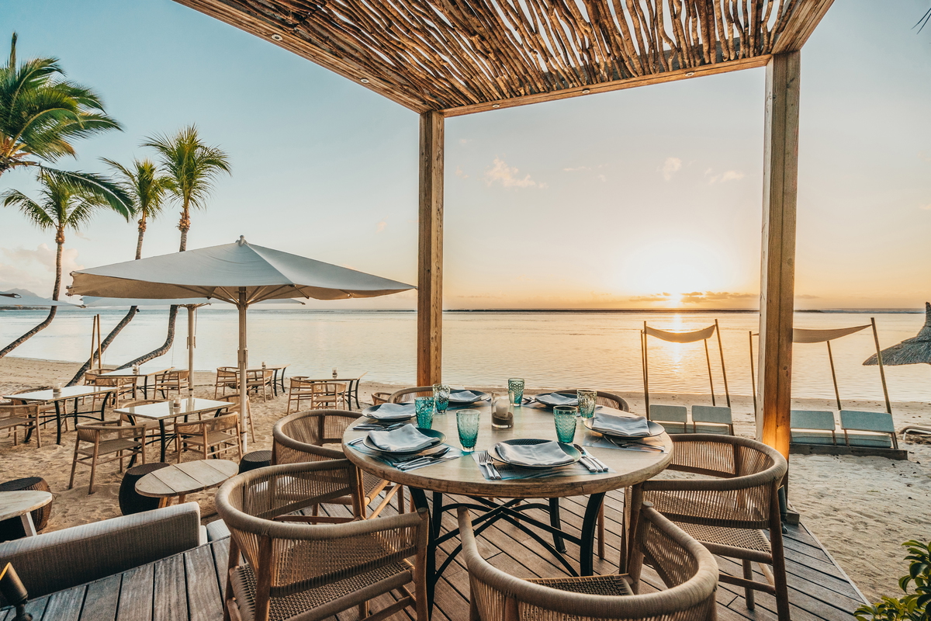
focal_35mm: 16
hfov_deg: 96.7
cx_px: 466
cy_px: 310
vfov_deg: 73.7
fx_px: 414
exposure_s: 1/1000
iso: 640
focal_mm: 16
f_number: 4
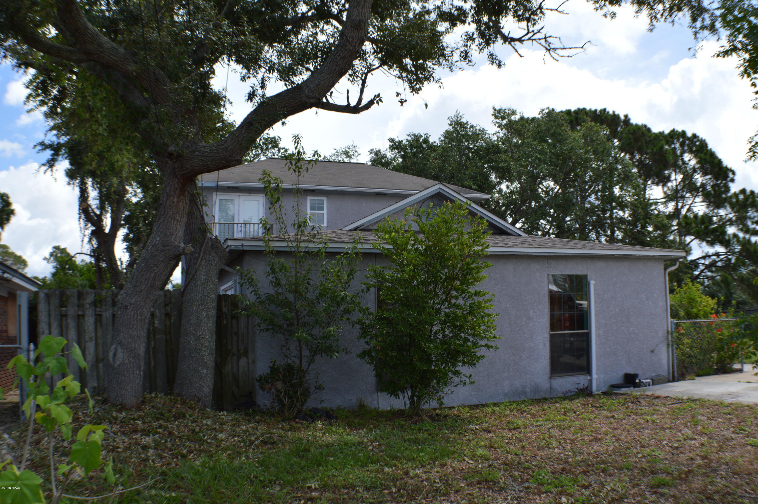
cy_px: 252
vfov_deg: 29.8
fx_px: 947
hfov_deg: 43.6
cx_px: 379
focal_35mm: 45
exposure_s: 1/200
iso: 100
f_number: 7.1
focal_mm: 30
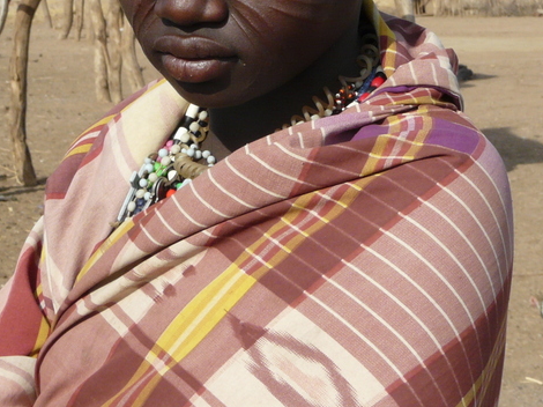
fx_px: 2085
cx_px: 245
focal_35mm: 133
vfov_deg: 11.1
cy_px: 28
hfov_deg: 14.8
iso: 100
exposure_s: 1/400
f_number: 5.6
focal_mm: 10
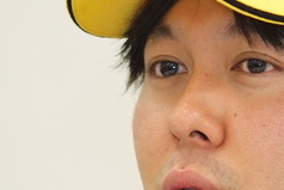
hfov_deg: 2.5
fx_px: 6449
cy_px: 155
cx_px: 195
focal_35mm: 817
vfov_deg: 1.7
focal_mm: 180
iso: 800
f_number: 2.8
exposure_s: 1/125
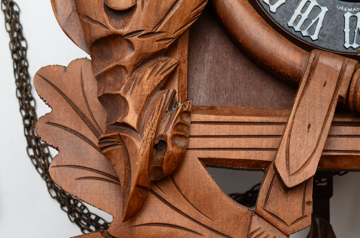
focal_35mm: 69
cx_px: 180
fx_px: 689
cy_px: 119
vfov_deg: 19.6
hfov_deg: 29.3
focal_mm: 46
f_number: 20
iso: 100
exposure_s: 1/160
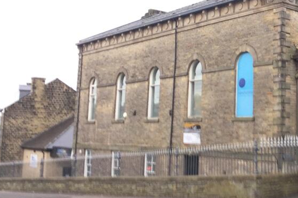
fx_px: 488
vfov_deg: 22.9
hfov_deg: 32.8
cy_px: 66
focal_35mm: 59
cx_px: 247
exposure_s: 1/40
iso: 32
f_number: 2.4
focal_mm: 3.3
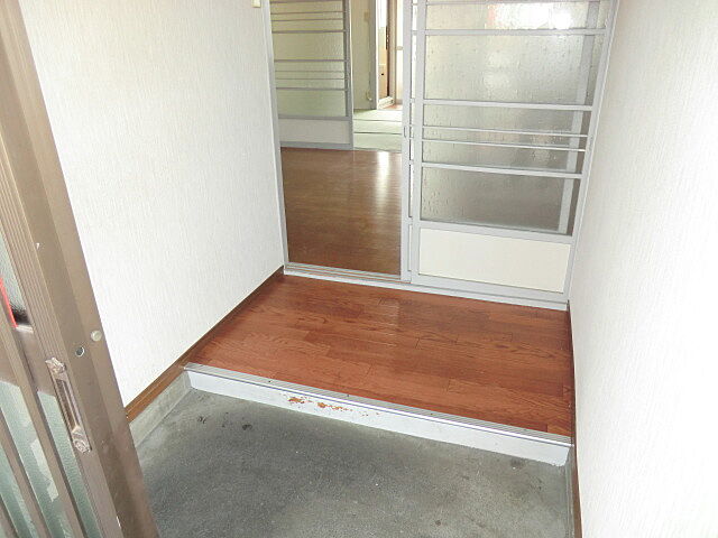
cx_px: 359
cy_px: 269
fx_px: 498
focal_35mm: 24
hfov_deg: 71.6
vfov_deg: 56.8
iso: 160
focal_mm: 4.3
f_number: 3.2
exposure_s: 1/60
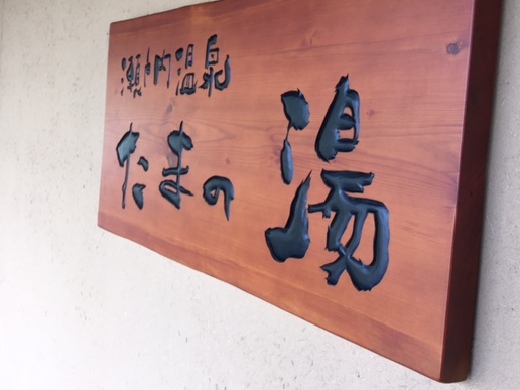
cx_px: 253
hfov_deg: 51.3
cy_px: 165
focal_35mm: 36
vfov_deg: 39.6
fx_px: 541
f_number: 2.2
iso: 32
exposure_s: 1/60
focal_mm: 4.15
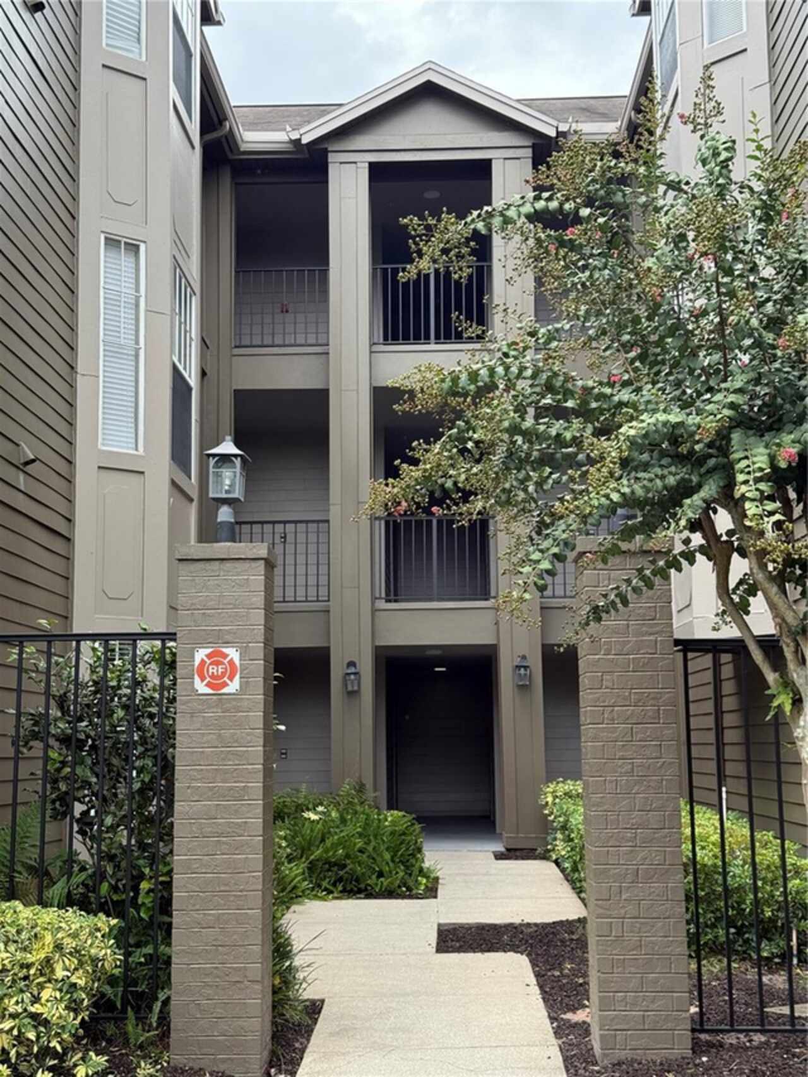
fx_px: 1494
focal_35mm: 48
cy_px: 538
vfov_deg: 39.7
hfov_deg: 30.3
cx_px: 404
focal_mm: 6.76
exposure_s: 1/828
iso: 100
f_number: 1.78
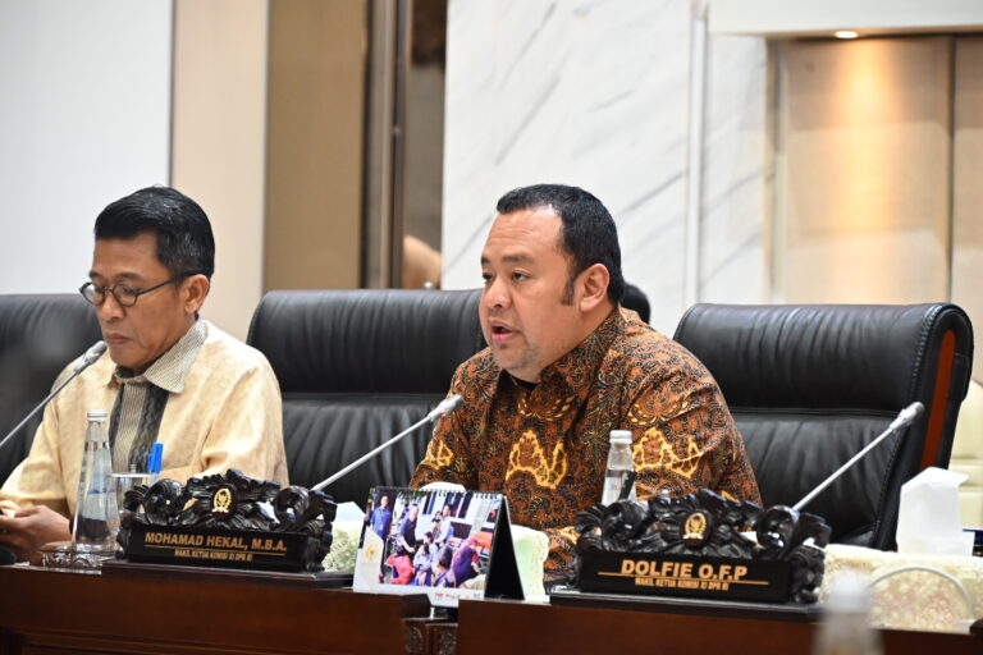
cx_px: 492
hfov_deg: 12.1
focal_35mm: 170
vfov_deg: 8.1
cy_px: 328
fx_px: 4642
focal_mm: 170
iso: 3200
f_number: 6.3
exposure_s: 1/60
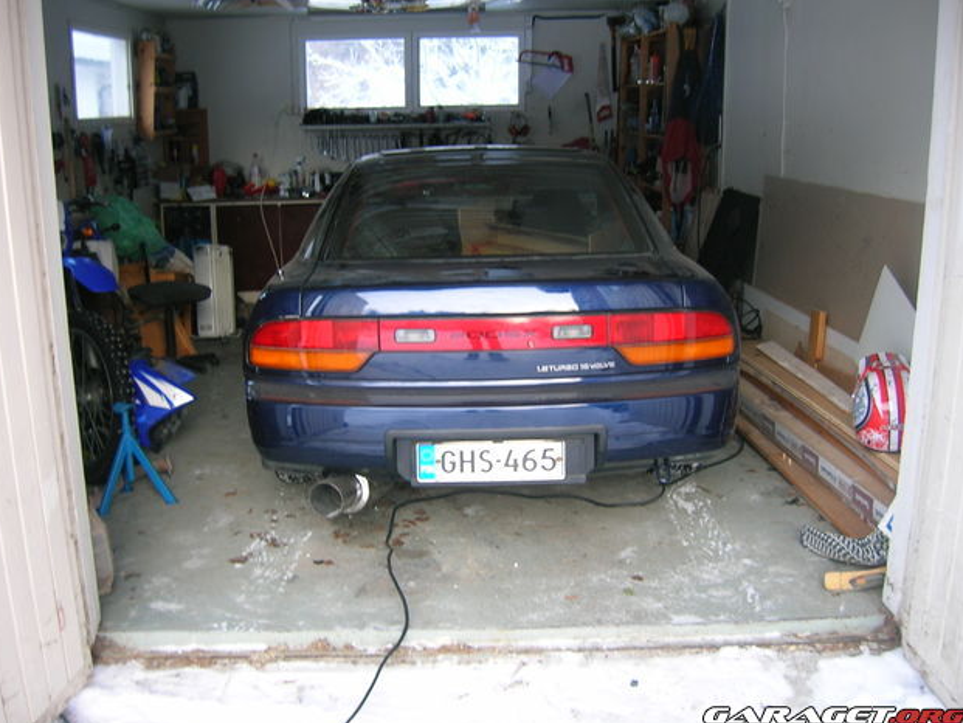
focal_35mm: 35
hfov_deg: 52.6
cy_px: 359
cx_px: 473
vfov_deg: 40.7
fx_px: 974
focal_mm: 5.7
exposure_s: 1/19
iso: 50
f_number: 2.9
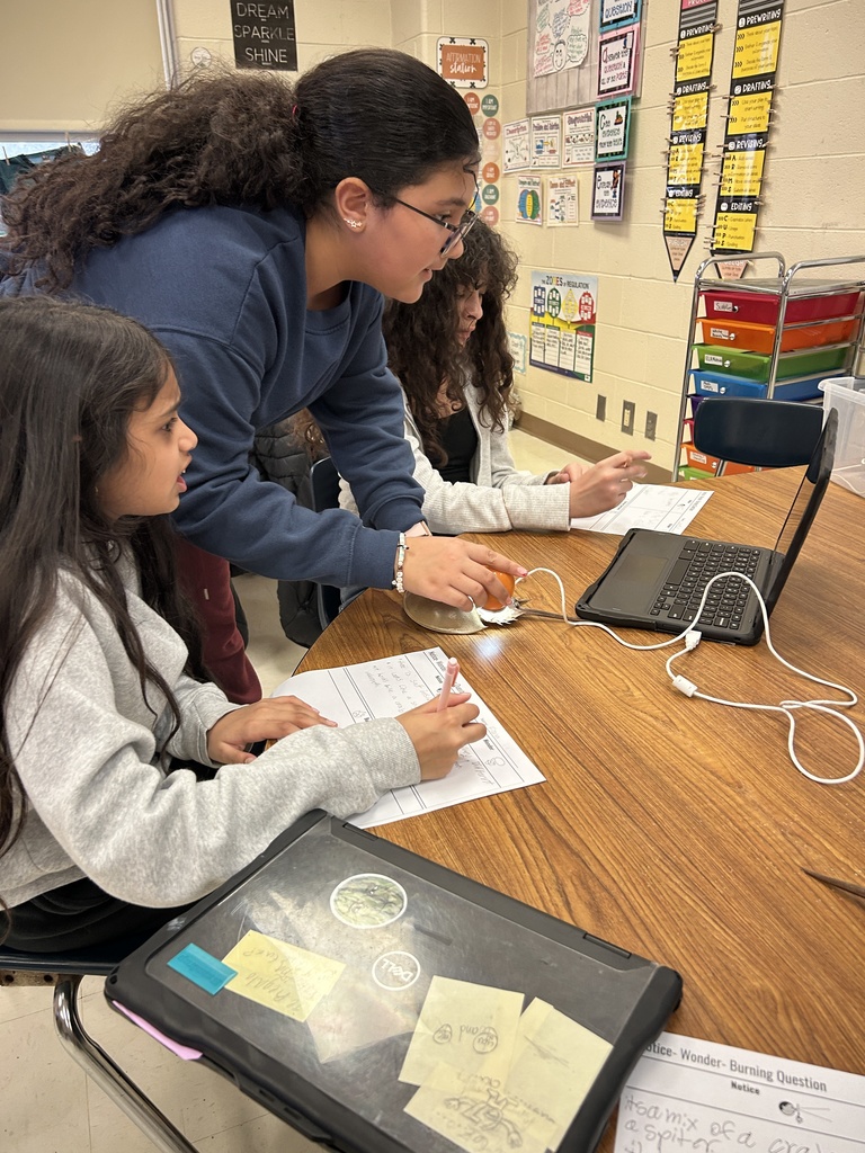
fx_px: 866
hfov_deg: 53.1
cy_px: 576
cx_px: 432
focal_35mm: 26
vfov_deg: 67.3
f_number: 1.5
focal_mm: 5.7
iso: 160
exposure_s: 1/60
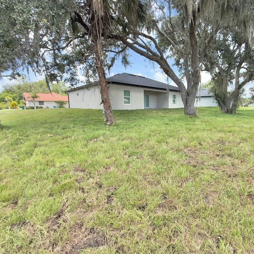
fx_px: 141
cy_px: 126
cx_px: 156
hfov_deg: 82.6
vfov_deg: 84.0
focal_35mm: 17
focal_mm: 2.22
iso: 64
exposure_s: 1/559
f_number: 2.2
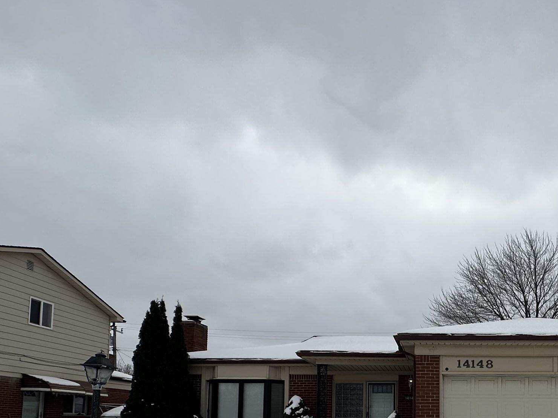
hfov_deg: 57.1
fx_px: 467
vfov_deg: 43.0
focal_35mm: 29
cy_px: 396
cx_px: 446
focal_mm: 2.22
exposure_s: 1/3610
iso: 40
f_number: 2.2
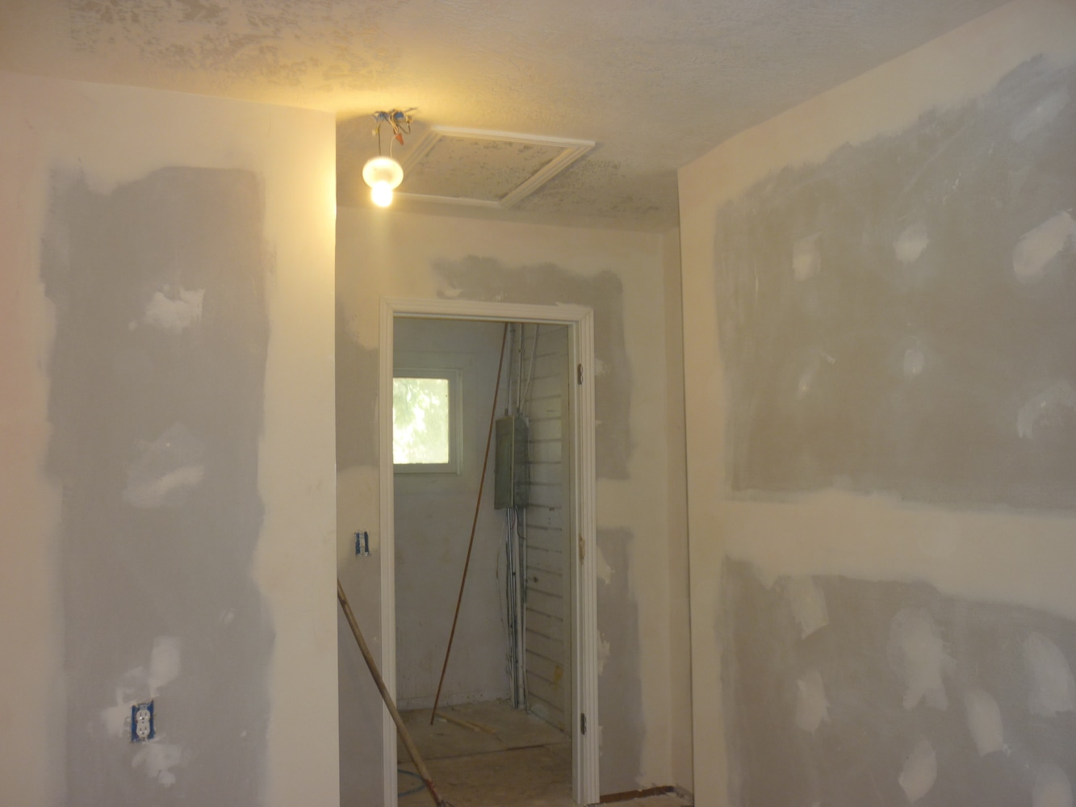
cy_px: 404
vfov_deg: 43.0
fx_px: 1026
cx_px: 538
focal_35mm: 33
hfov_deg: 55.3
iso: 80
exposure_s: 1/30
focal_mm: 5.5
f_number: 2.8
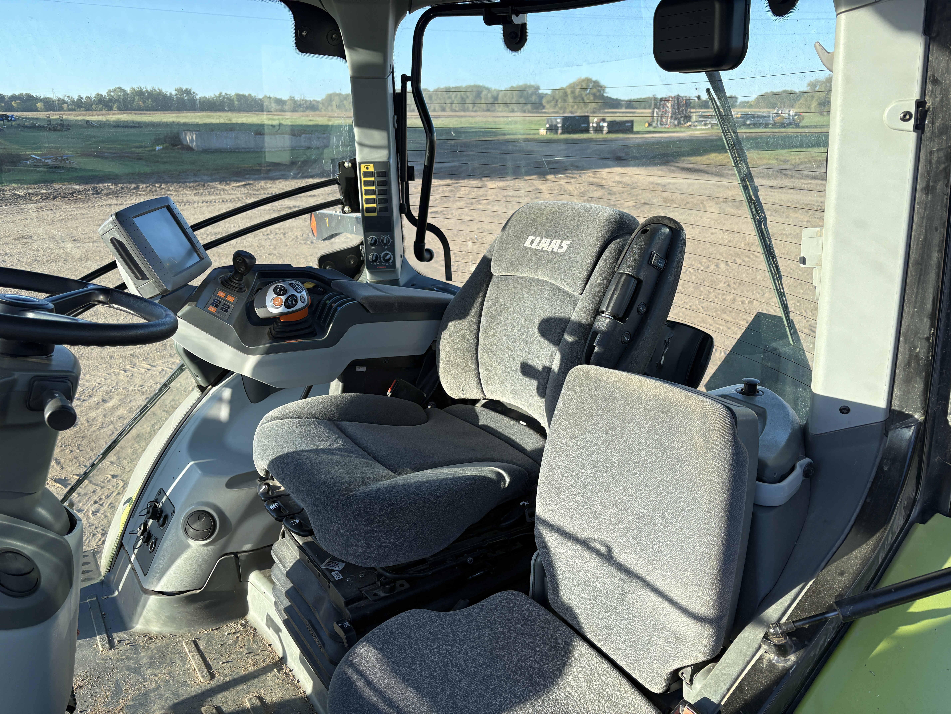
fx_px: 714
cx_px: 476
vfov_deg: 53.1
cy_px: 357
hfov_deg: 67.3
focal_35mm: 26
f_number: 1.6
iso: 50
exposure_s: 1/623
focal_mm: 5.96
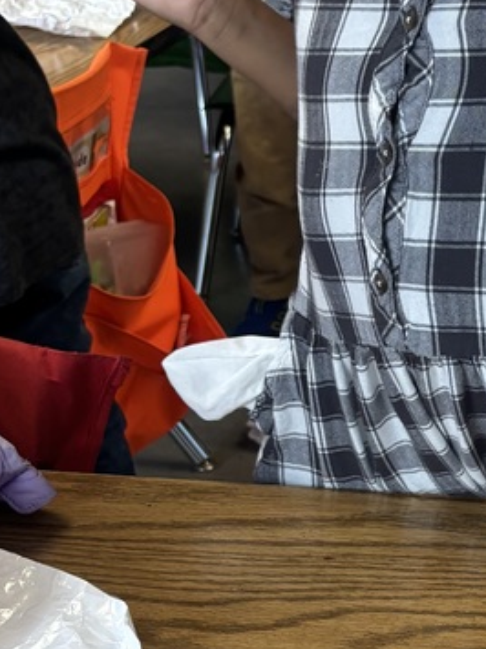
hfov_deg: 17.9
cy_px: 439
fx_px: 1405
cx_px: 685
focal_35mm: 75
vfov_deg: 25.8
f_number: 1.6
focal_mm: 5.96
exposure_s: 1/120
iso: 125
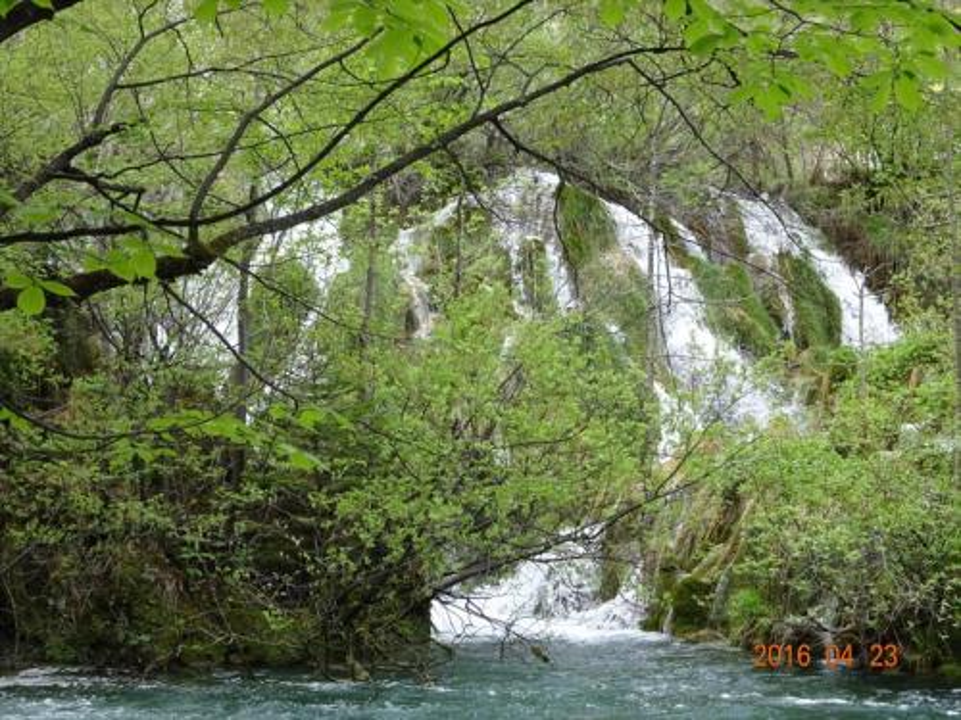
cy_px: 360
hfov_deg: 27.8
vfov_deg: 21.0
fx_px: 1943
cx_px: 480
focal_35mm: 70
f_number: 5
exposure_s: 1/250
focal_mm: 12.01
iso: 320
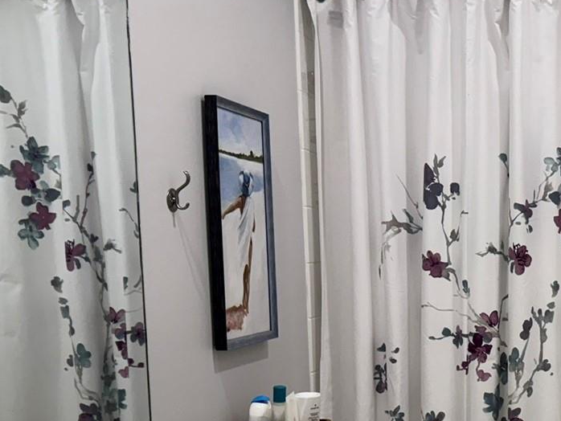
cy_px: 358
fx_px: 892
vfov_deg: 25.9
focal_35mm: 55
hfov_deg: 31.9
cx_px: 578
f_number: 1.78
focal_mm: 6.76
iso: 160
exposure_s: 1/120
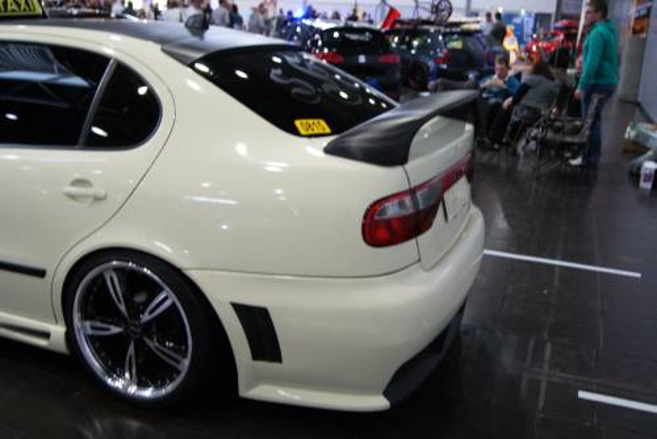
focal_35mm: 36
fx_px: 657
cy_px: 220
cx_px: 328
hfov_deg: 53.1
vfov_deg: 36.9
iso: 400
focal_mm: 24
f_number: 4
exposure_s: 1/40
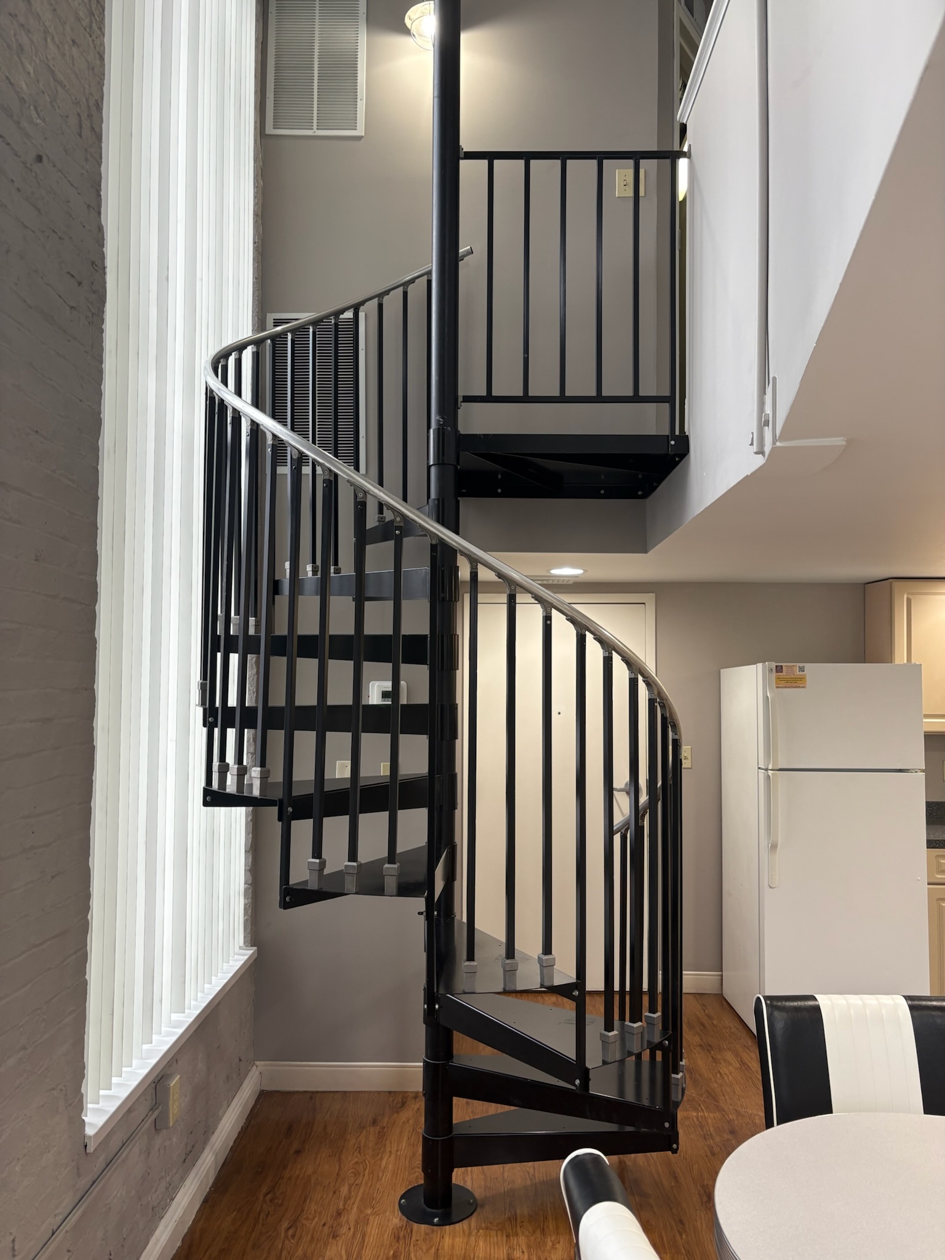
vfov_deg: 67.3
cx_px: 472
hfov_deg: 53.1
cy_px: 630
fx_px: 946
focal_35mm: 26
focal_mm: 5.96
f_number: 1.6
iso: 80
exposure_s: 1/60
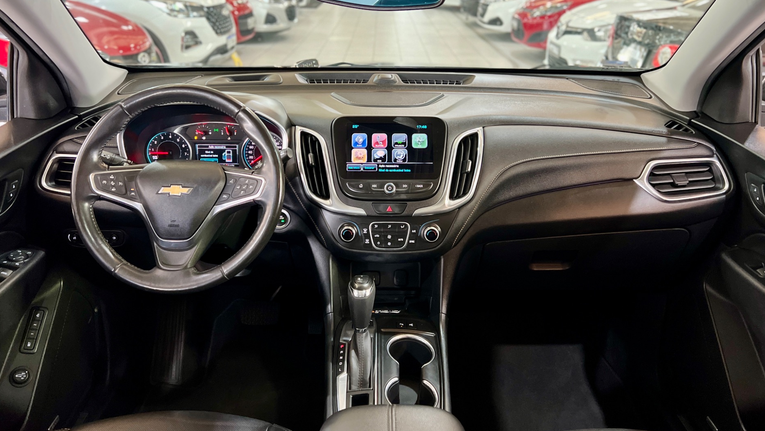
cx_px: 387
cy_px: 166
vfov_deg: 40.0
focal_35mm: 29
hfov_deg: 66.1
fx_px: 588
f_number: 1.5
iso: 320
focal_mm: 5.7
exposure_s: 1/60
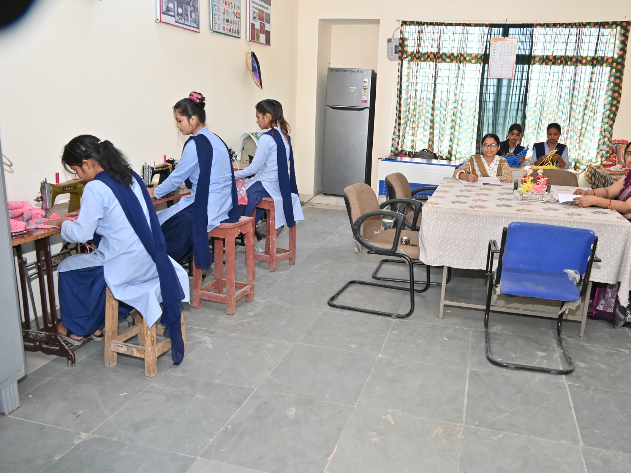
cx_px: 350
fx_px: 547
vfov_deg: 46.8
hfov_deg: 59.8
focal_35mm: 30
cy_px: 238
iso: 1000
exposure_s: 1/160
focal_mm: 18
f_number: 4.5
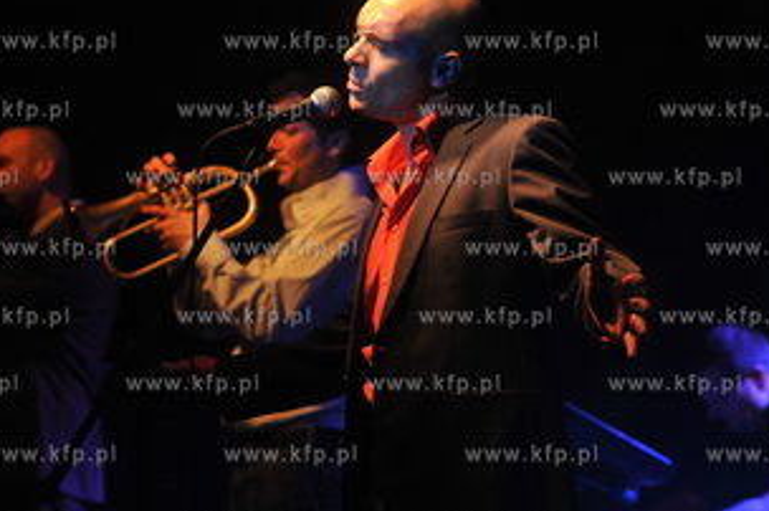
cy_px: 281
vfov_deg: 9.9
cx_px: 379
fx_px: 2945
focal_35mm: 138
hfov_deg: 14.9
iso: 1600
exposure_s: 1/125
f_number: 4
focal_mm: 105
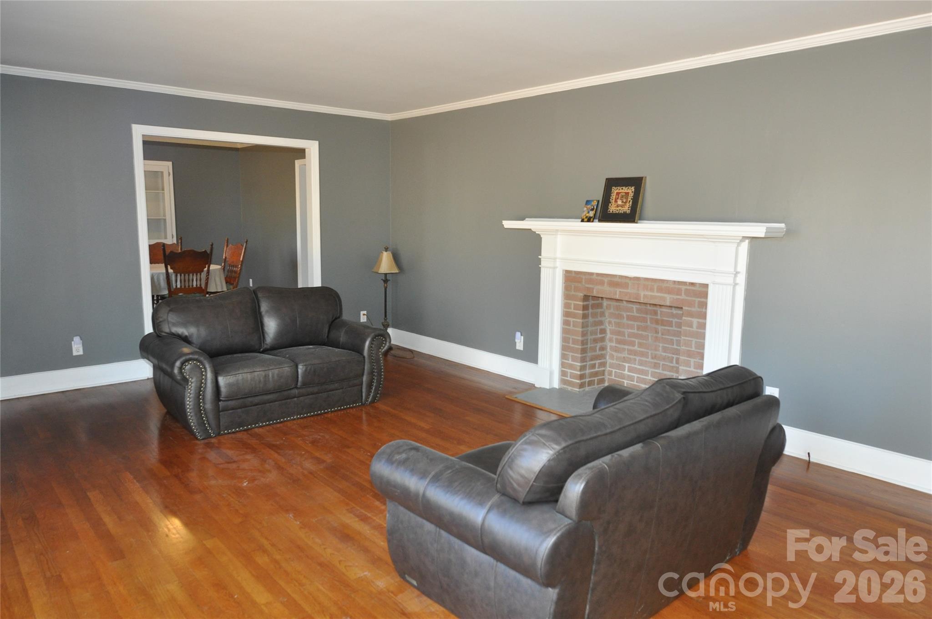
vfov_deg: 53.0
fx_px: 621
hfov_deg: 73.8
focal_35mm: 24
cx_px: 466
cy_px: 310
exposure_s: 1/60
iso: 800
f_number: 4
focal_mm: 16
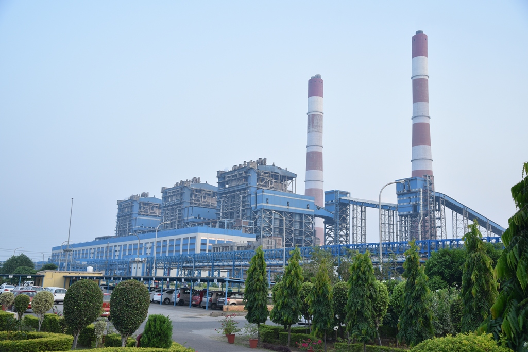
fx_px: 557
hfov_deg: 50.7
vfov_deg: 35.0
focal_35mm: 38
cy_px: 176
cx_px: 264
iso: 320
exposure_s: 1/125
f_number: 5.6
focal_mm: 38
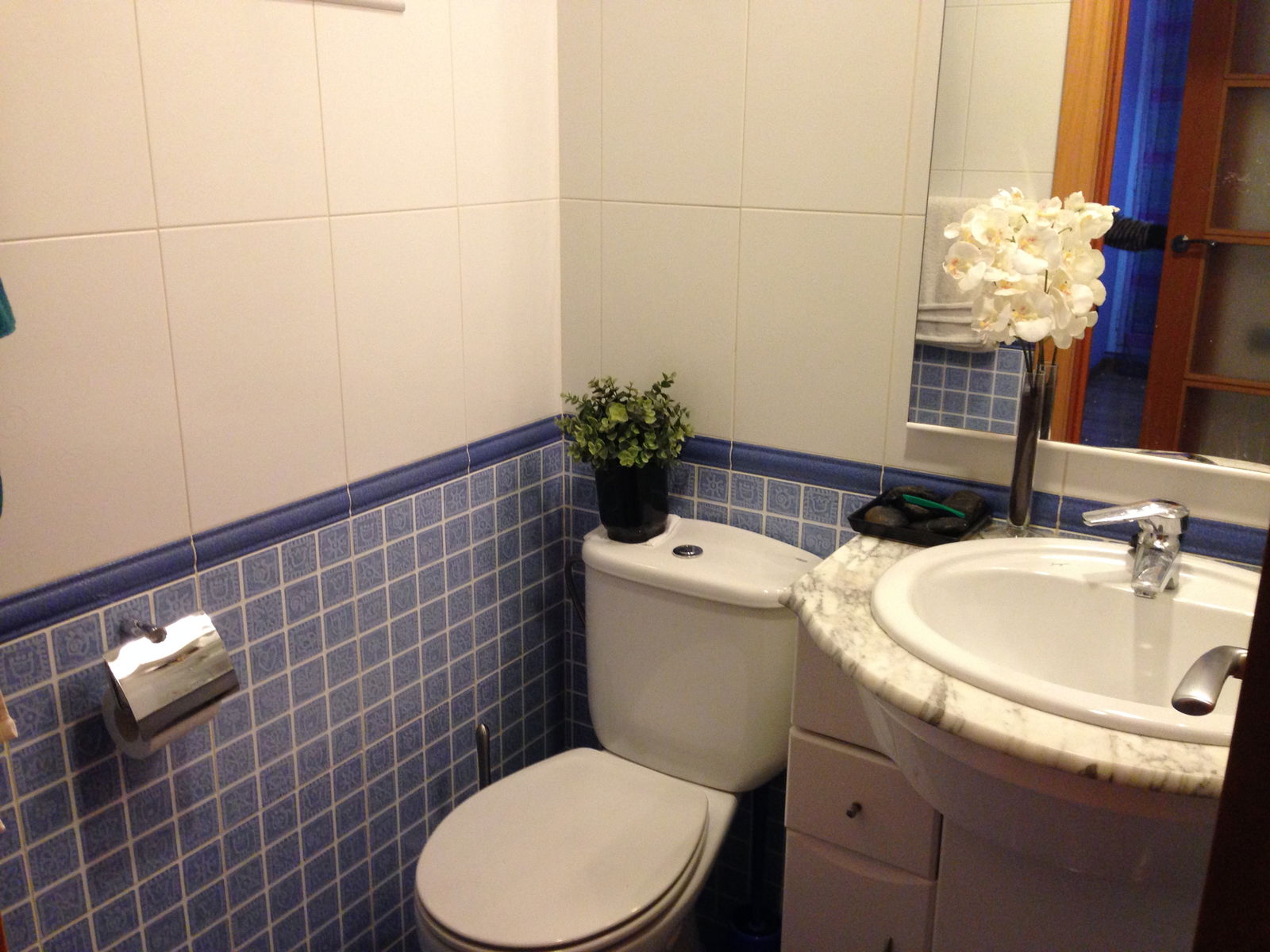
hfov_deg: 55.4
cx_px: 635
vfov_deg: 42.9
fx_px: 1211
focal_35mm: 33
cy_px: 476
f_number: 2.4
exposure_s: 1/20
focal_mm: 4.12
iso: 200
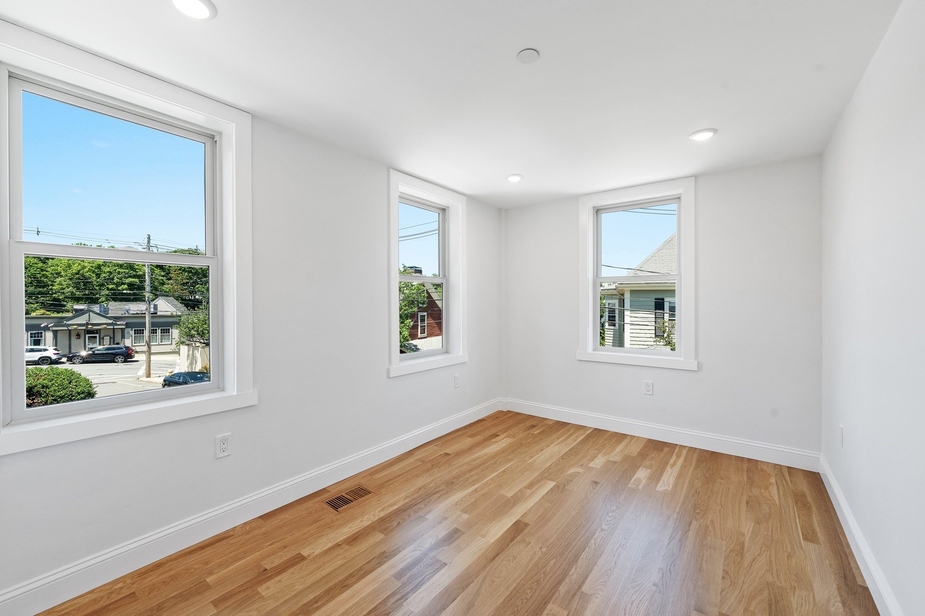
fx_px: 360
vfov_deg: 81.2
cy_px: 308
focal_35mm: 14
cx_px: 462
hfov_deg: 104.3
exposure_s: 1/10
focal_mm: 14
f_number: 9
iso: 500
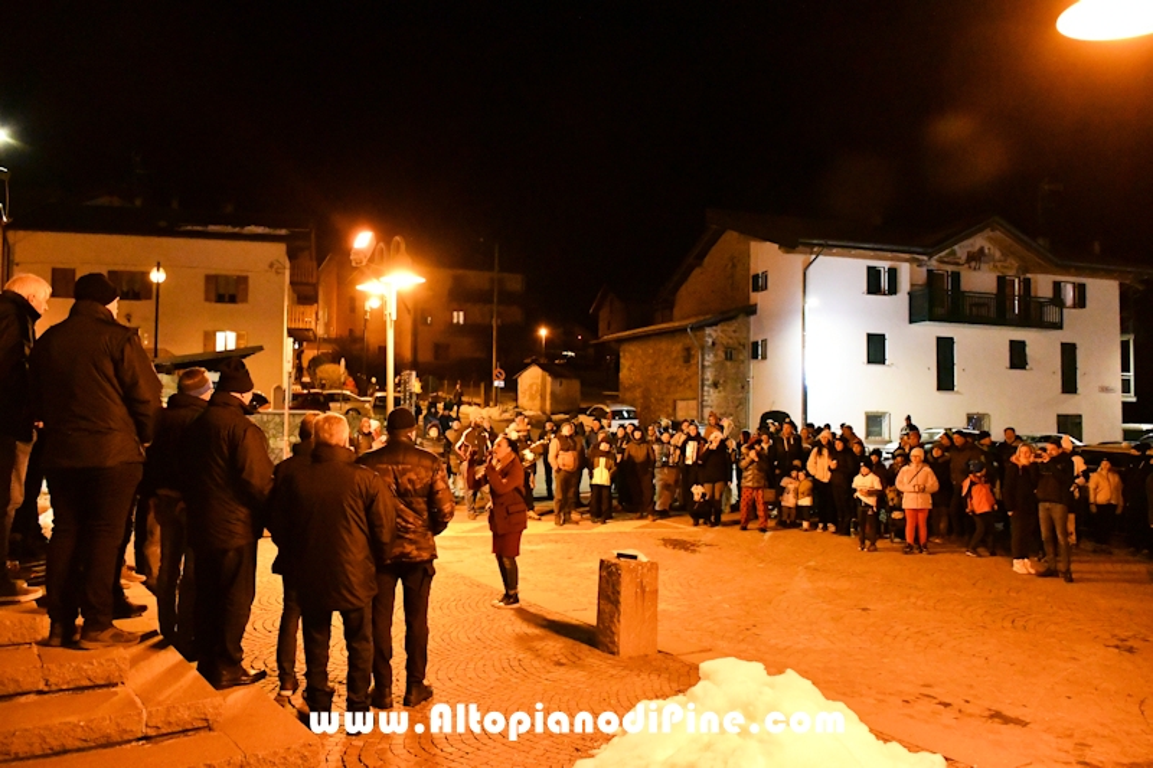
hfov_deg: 67.4
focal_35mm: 27
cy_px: 384
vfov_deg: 47.9
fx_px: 865
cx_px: 576
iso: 12800
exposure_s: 1/60
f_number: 3.5
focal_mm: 18
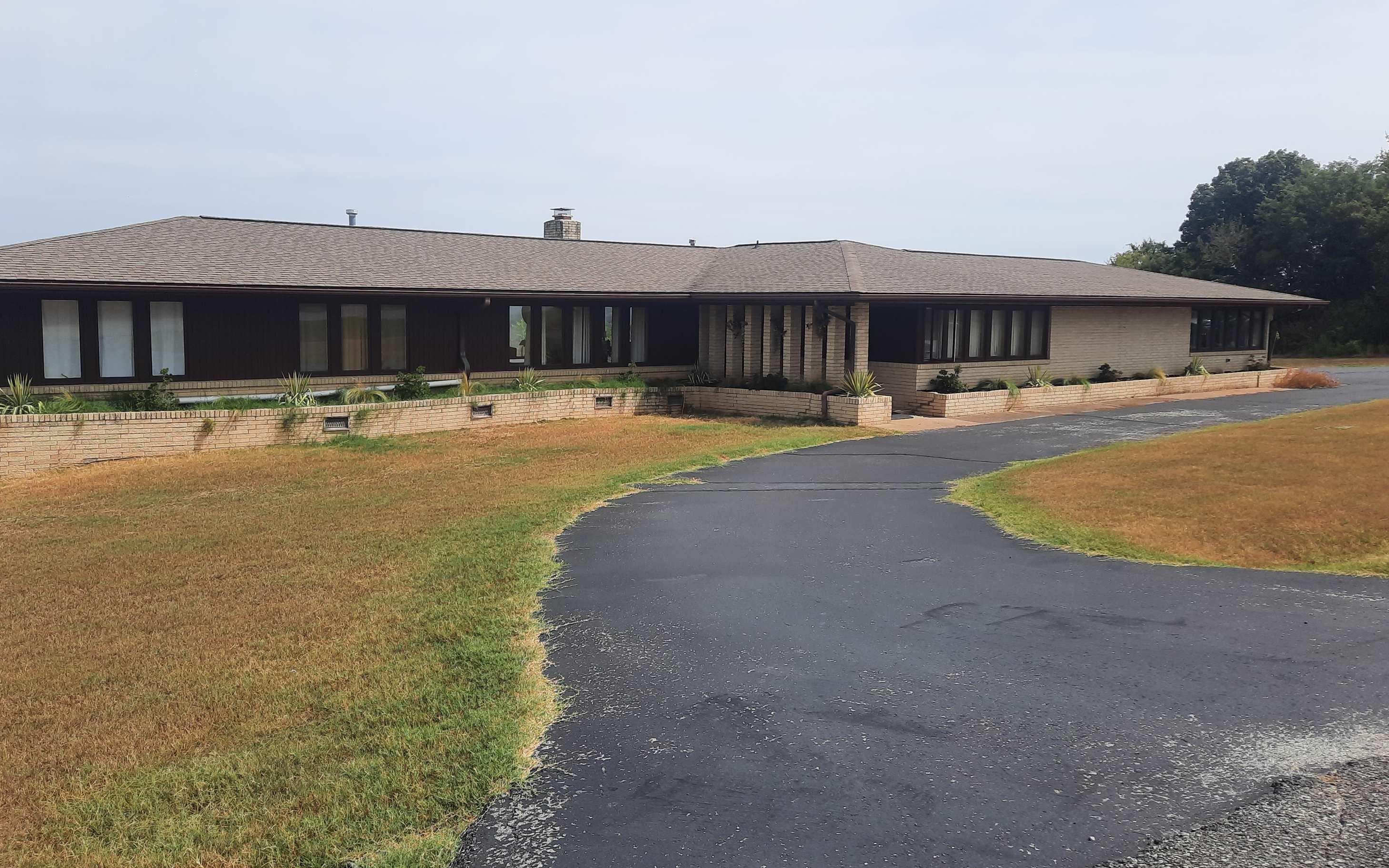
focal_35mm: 28
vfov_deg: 44.5
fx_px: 1060
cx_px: 672
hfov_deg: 66.5
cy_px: 405
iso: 32
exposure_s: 1/1227
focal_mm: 4.6
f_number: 2
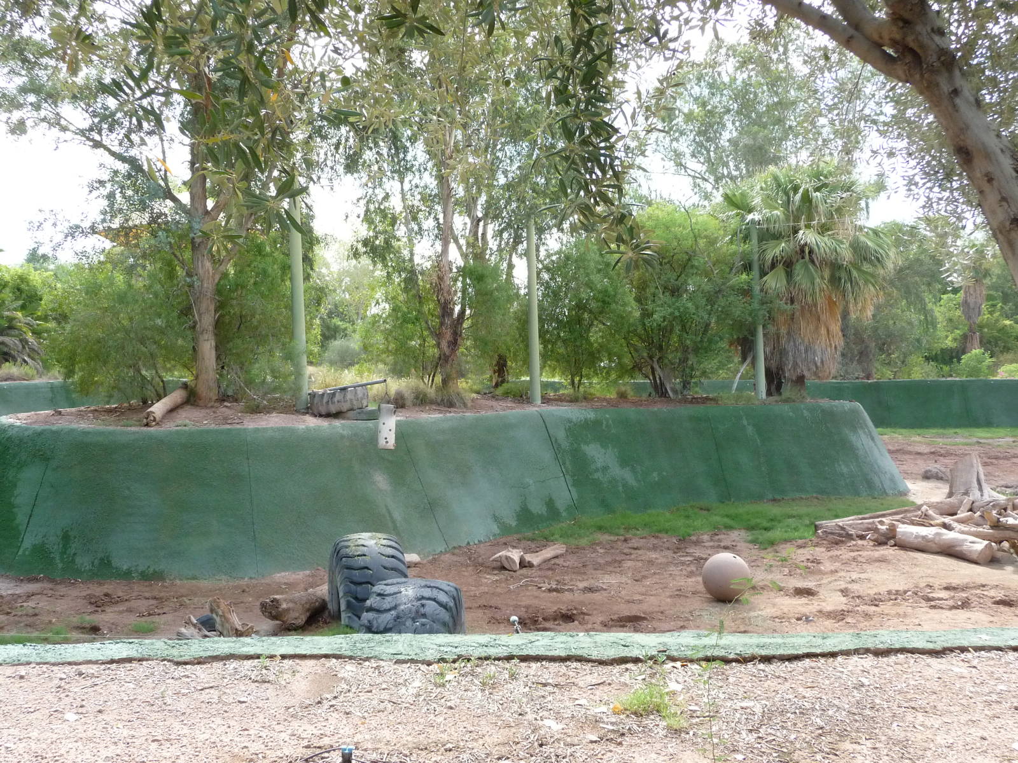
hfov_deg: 56.8
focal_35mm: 32
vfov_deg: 44.2
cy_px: 382
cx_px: 509
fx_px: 941
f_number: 3.5
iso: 320
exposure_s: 1/500
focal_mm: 5.3
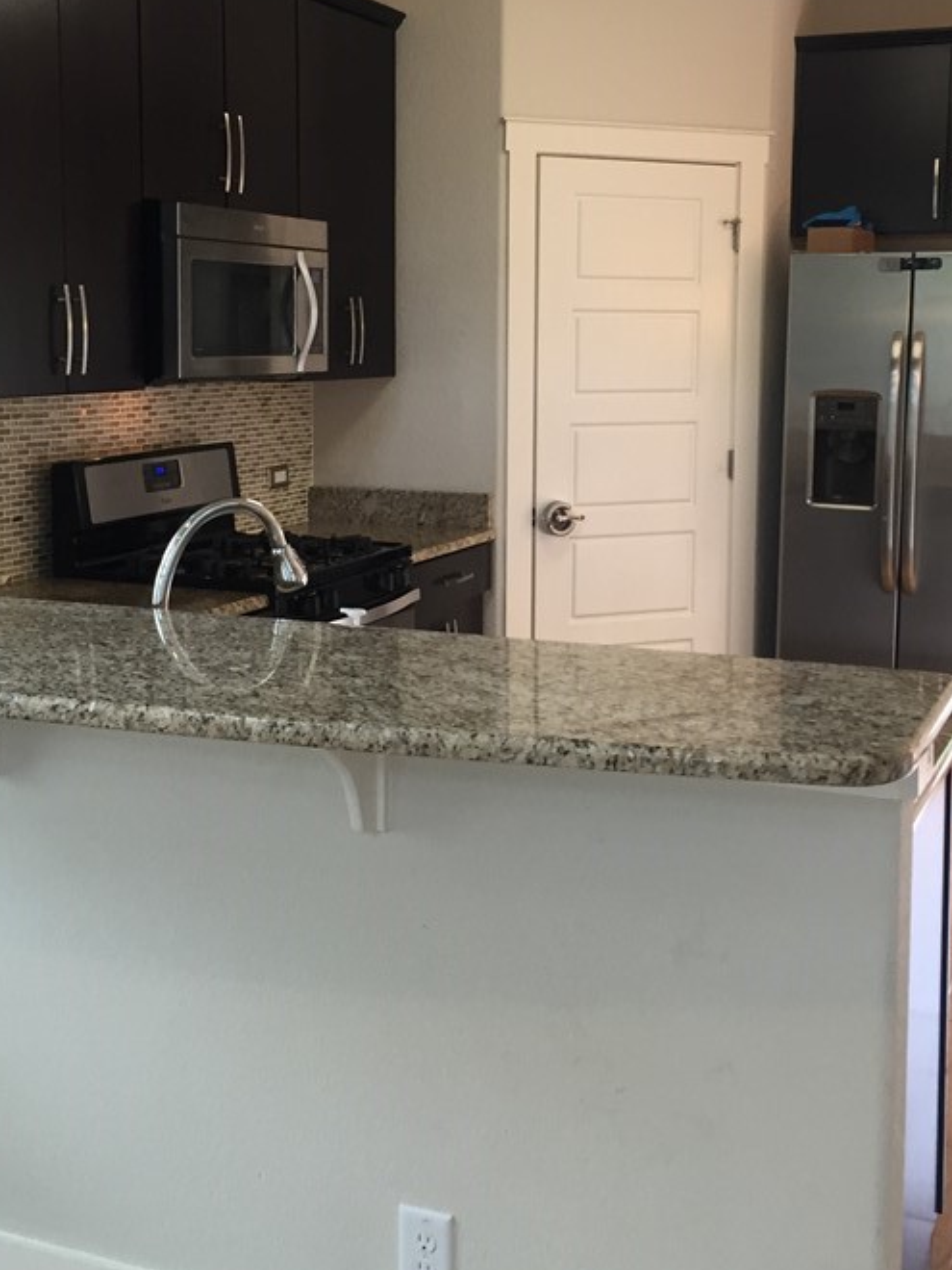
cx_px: 469
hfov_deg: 32.2
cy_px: 498
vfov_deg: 41.8
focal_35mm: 45
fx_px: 1650
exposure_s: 1/30
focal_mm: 4.15
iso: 50
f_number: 2.2
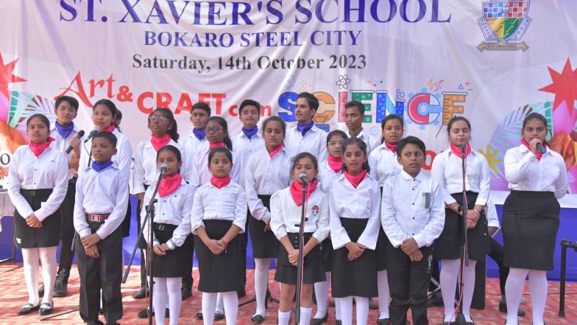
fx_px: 719
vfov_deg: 25.4
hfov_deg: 43.7
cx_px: 286
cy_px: 178
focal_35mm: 47
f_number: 5
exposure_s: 1/2500
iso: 3200
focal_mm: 44
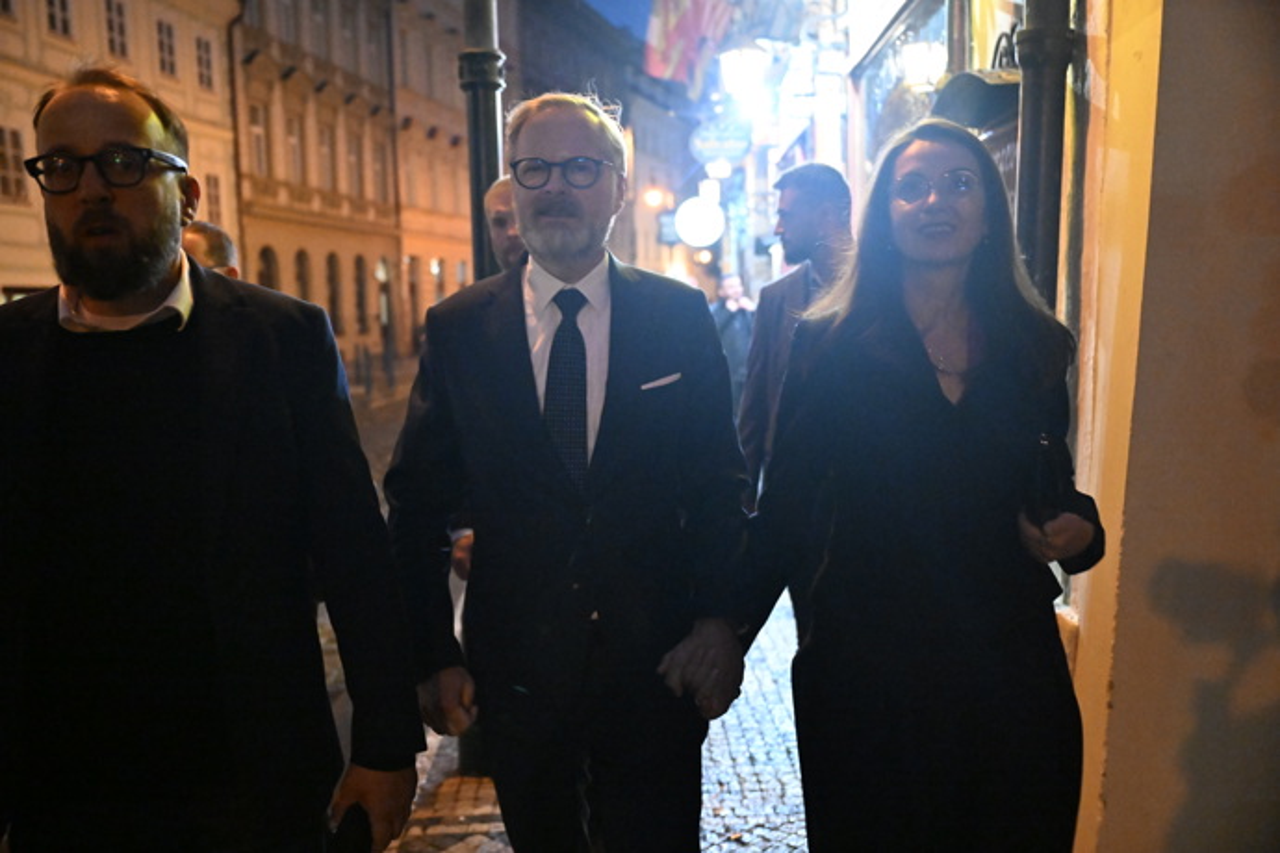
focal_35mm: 34
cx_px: 640
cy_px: 426
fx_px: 1191
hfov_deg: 56.5
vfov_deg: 39.4
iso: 16000
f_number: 2.8
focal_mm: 33.5
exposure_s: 1/125
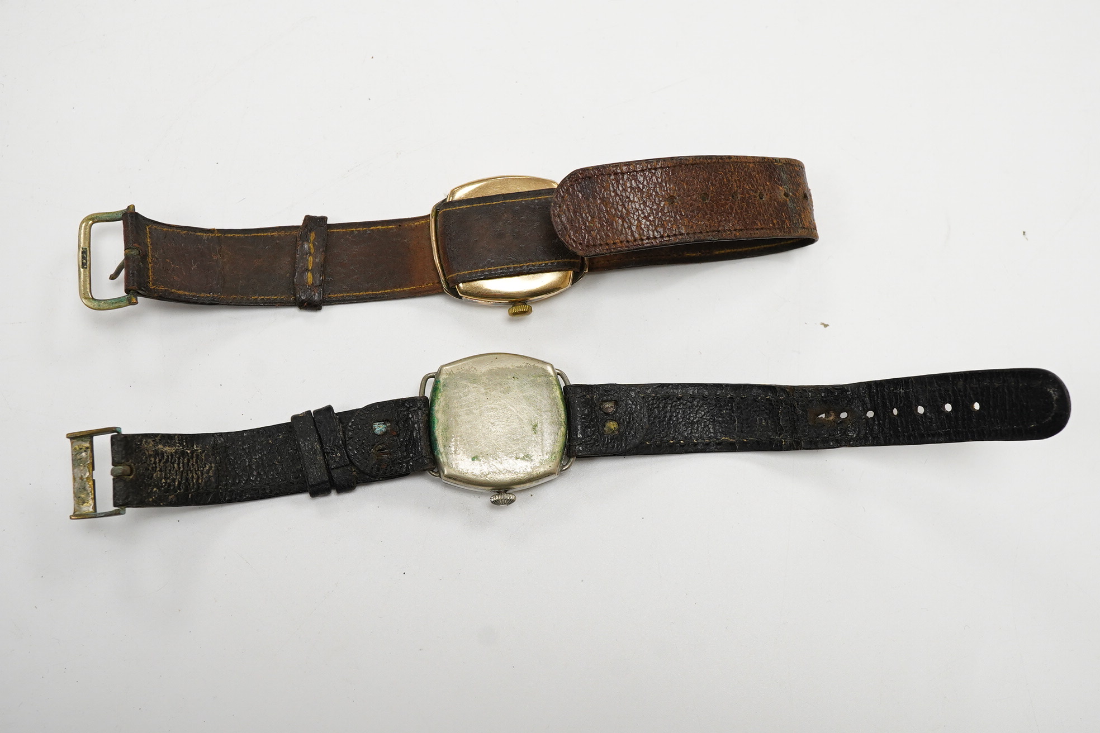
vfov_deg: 29.9
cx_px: 550
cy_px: 366
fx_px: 1375
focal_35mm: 45
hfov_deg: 43.6
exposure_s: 1/125
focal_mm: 30
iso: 1250
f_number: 11
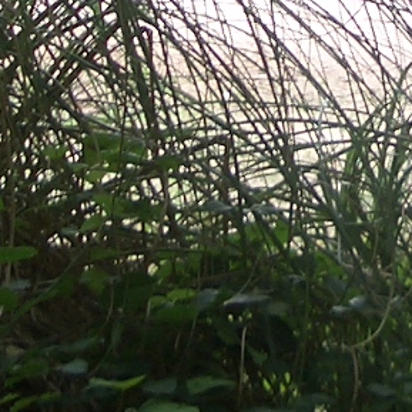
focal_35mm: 171
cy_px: -30
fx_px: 2303
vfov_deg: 10.1
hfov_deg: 10.2
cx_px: 346
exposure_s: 1/100
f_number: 2.6
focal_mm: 5.8
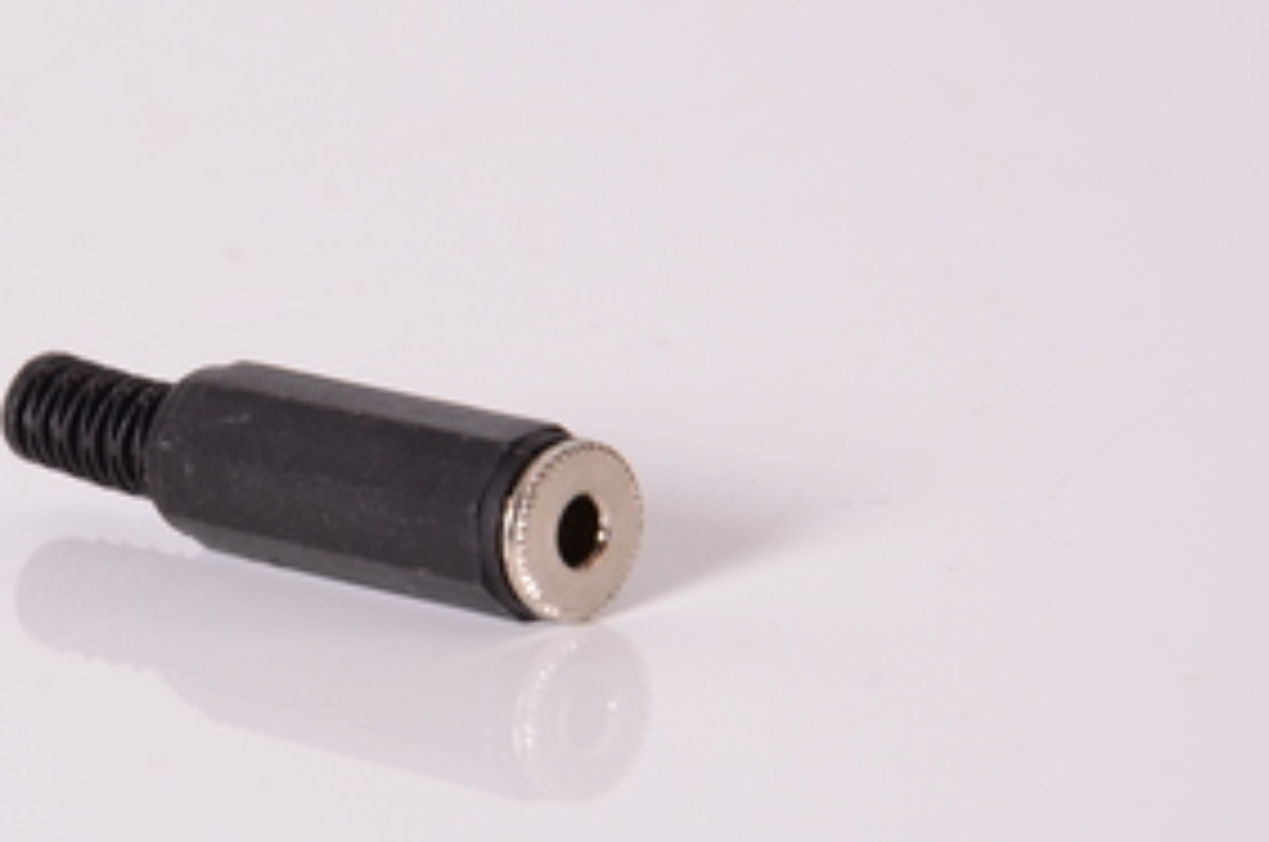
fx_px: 9814
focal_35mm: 279
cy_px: 561
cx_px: 288
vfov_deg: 4.9
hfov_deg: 7.4
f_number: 14
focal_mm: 105
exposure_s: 1/200
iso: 100
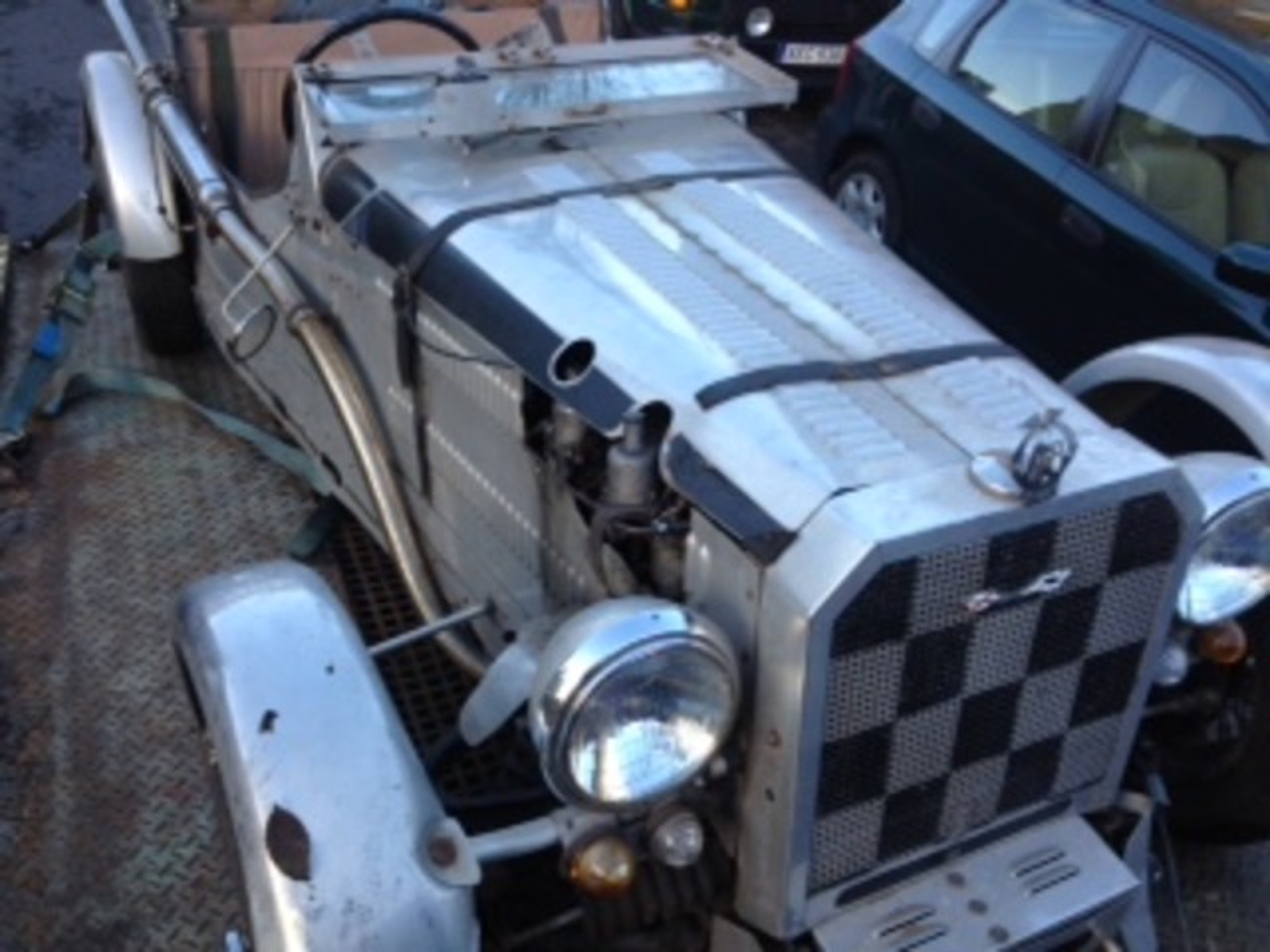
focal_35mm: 35
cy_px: 476
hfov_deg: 52.6
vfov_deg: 40.7
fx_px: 1284
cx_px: 635
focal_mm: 4.28
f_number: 2.4
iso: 64
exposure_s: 1/170
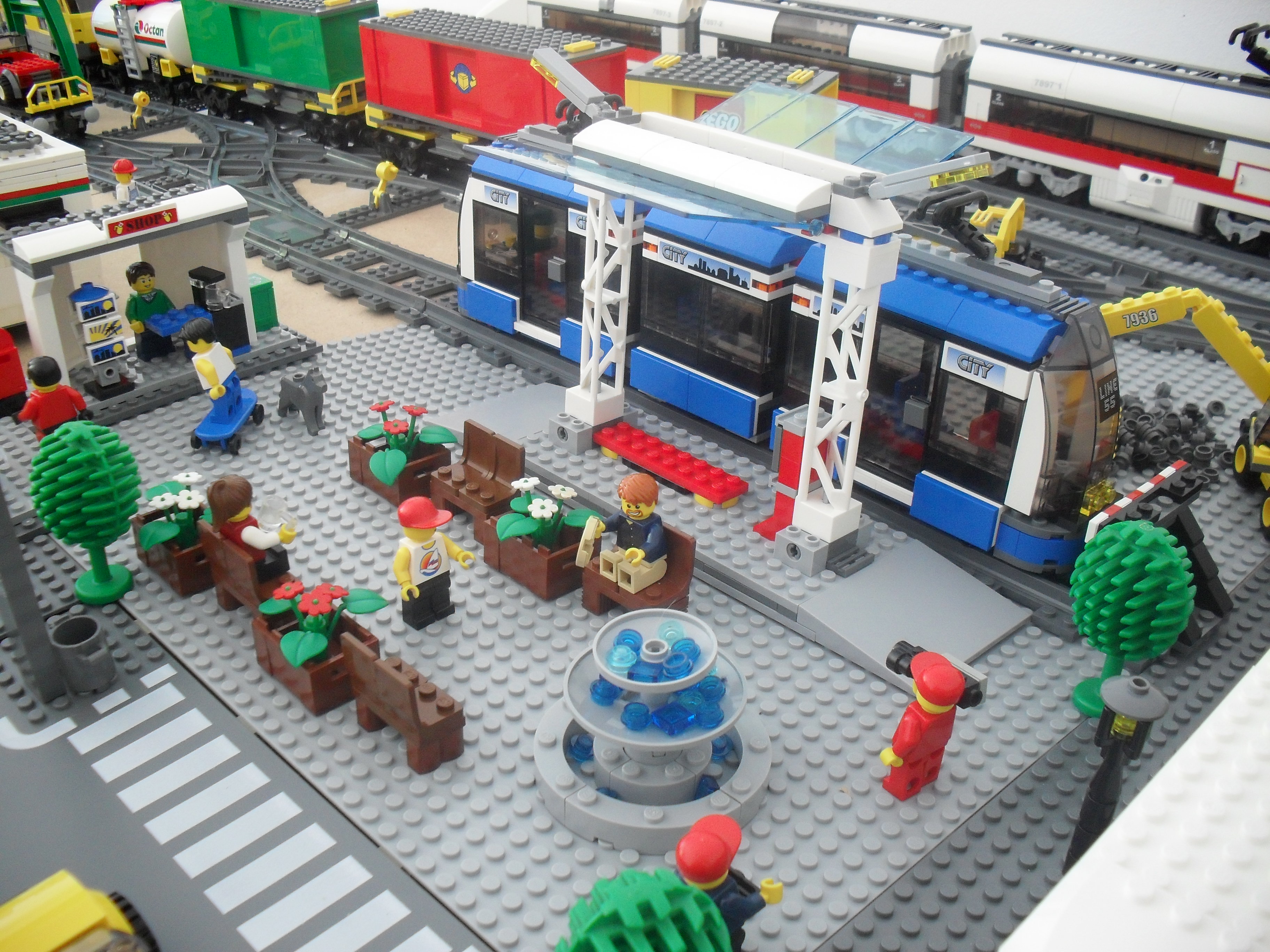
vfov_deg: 40.7
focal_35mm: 35
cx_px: 635
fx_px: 1284
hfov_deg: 52.6
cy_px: 476
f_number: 3.2
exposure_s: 1/1.43
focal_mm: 6.3
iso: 200
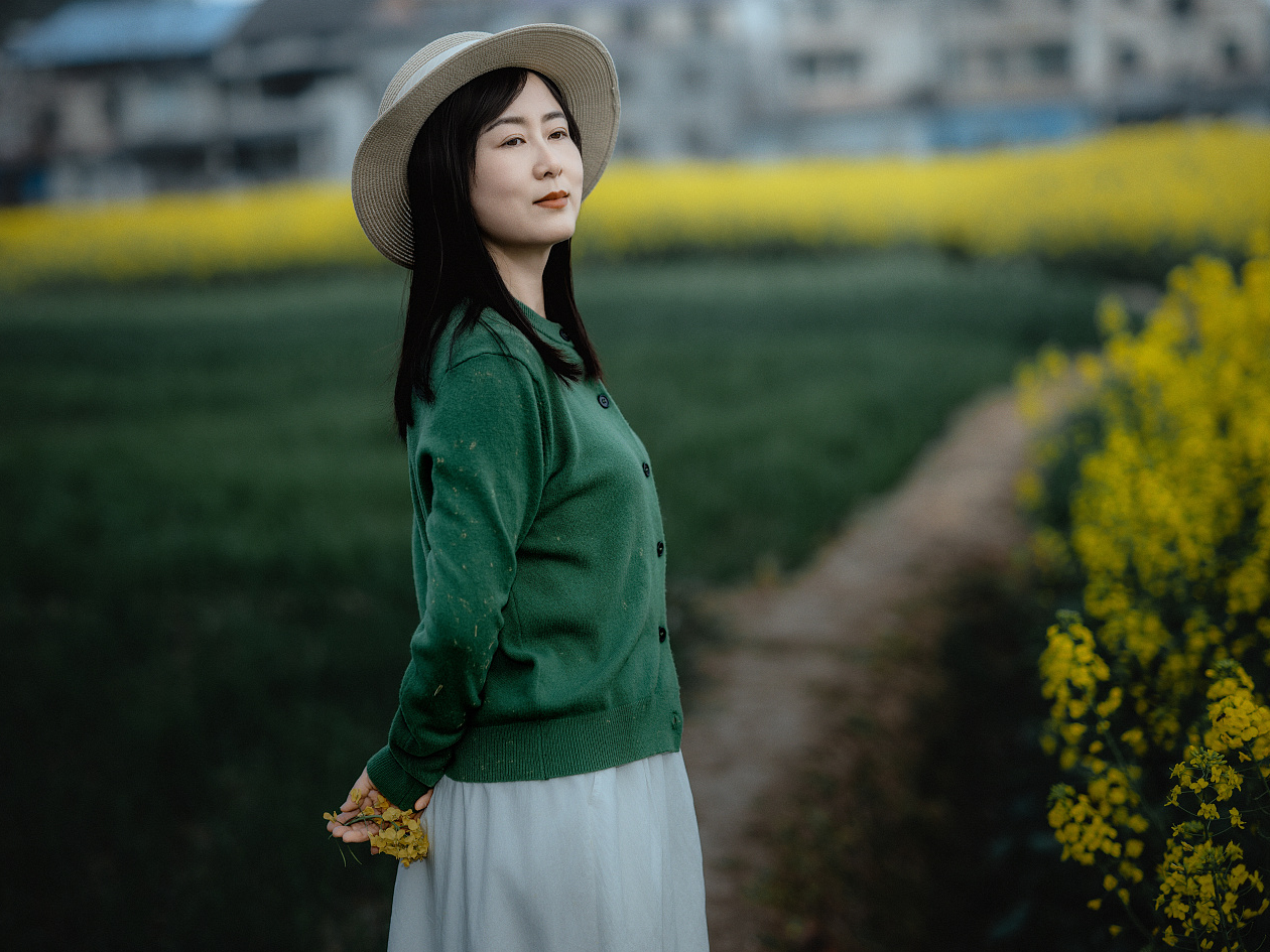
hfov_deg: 30.3
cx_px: 627
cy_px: 474
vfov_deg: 22.9
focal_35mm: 64
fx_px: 2348
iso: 100
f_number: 2
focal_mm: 80
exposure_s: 1/400
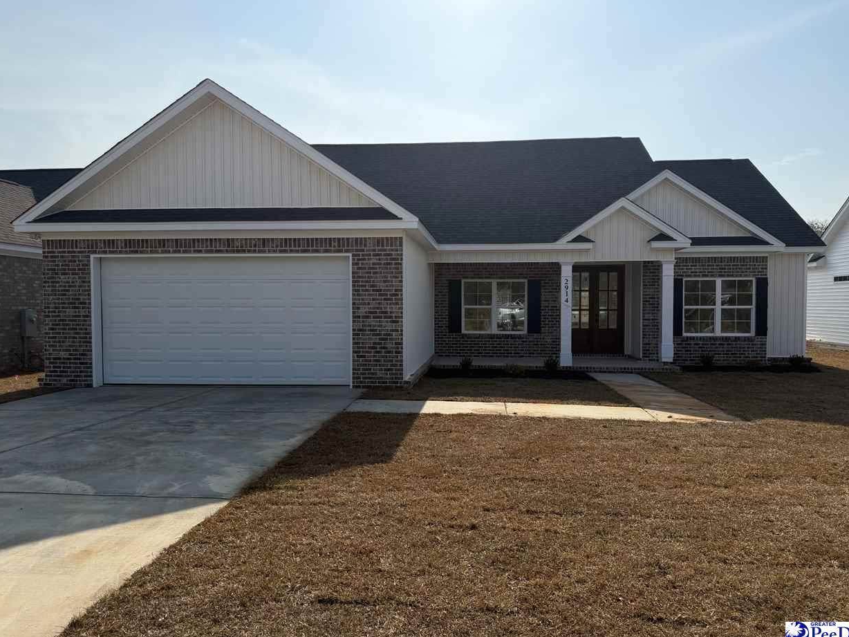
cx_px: 429
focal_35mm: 25
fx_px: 613
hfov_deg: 69.4
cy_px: 319
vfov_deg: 54.9
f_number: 1.78
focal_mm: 6.76
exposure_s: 1/8130
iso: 100
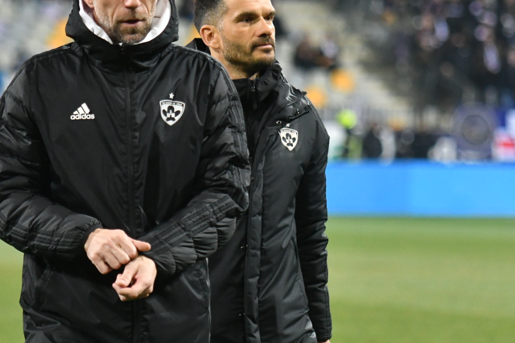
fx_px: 4778
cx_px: 154
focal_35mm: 334
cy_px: 147
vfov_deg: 4.1
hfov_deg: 6.2
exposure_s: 1/800
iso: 3200
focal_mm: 130
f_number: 2.8
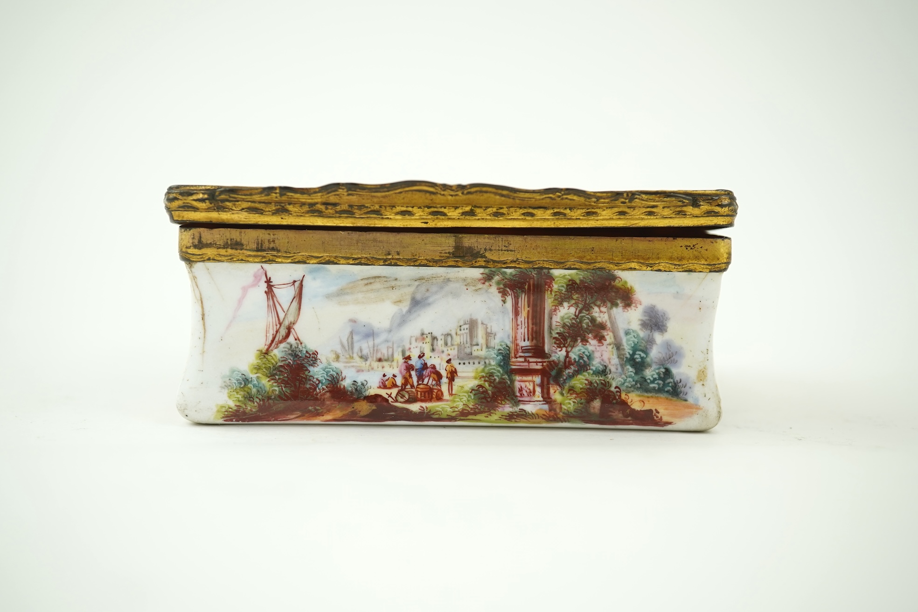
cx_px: 459
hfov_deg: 43.6
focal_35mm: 45
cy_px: 306
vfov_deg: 29.9
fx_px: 1147
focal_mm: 30
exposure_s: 1/50
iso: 320
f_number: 7.1
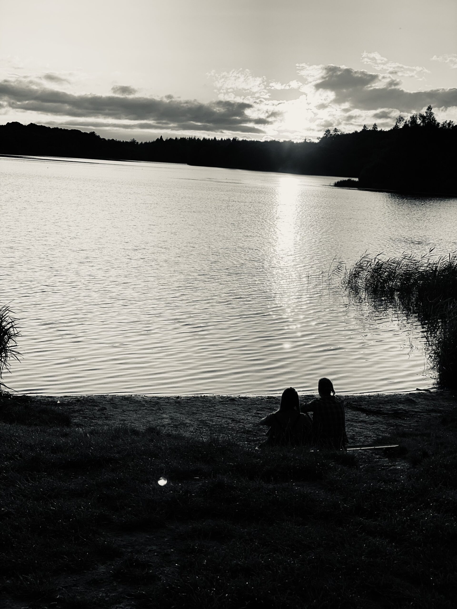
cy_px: 304
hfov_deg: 28.0
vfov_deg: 36.8
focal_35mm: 52
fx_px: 915
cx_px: 228
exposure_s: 1/1170
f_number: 2
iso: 20
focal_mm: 6
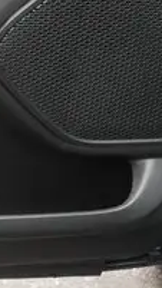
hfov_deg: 10.0
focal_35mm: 111
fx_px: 848
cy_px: -41
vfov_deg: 18.4
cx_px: -176
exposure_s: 1/60
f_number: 5
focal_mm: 16
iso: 640
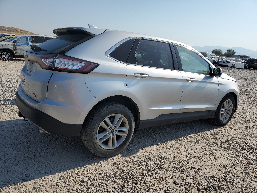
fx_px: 193
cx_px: 128
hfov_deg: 67.3
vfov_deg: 53.1
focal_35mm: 26
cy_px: 96
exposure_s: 1/5000
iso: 50
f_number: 1.5
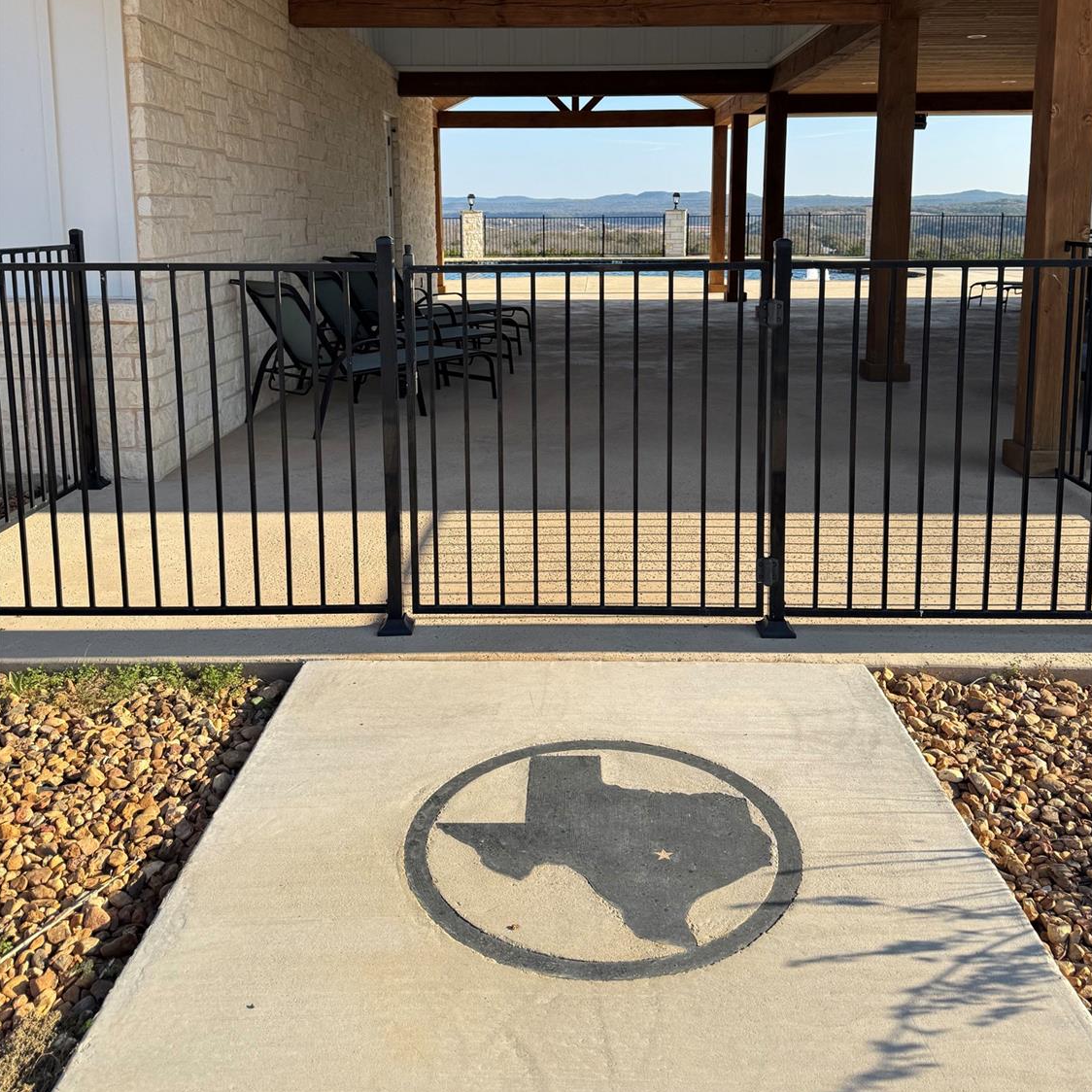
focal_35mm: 29
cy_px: 358
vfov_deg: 54.4
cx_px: 557
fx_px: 1035
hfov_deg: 55.6
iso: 80
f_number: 1.78
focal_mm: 6.76
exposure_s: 1/2710
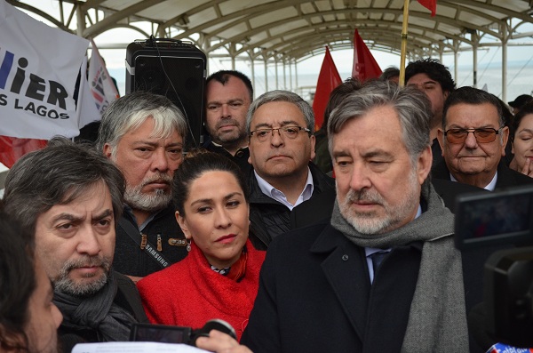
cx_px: 266
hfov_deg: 37.0
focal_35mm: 54
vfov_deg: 24.9
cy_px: 176
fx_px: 798
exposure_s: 1/500
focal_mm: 36
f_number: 5
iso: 1000
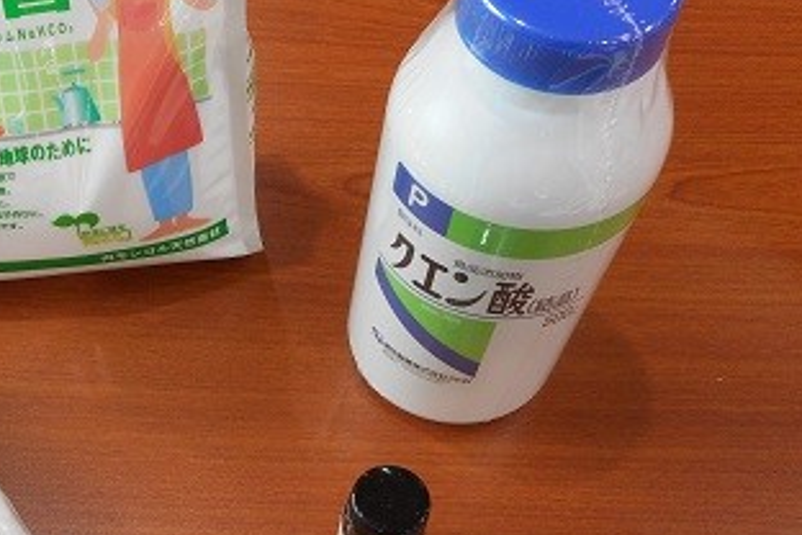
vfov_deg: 30.6
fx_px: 958
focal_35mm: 43
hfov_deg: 44.1
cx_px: 211
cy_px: 408
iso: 125
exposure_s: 1/30
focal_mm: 4.5
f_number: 3.7
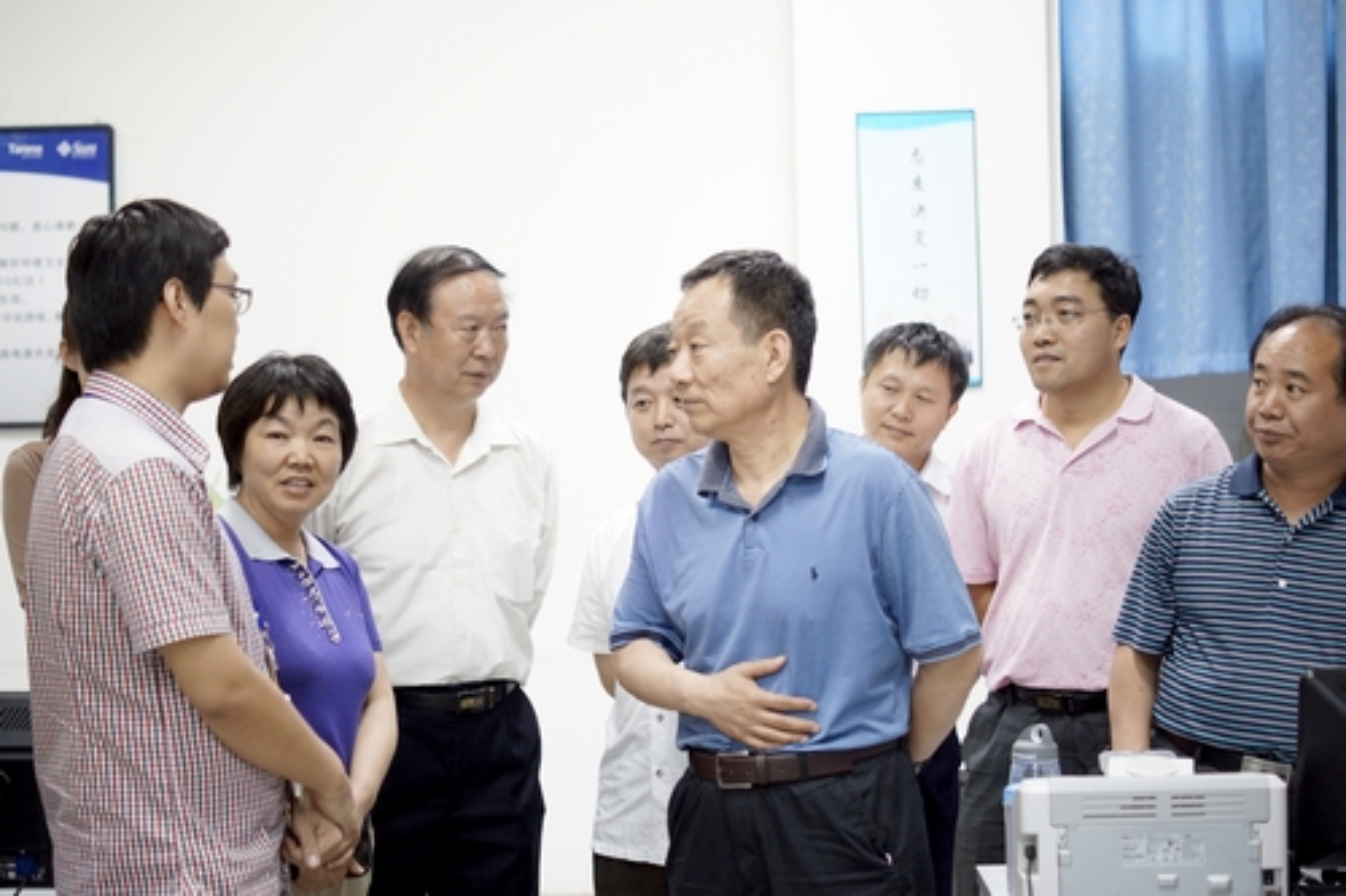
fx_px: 2803
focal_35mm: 75
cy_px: 448
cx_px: 673
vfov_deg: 18.2
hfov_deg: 27.0
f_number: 1.8
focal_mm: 50
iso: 800
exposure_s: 1/80
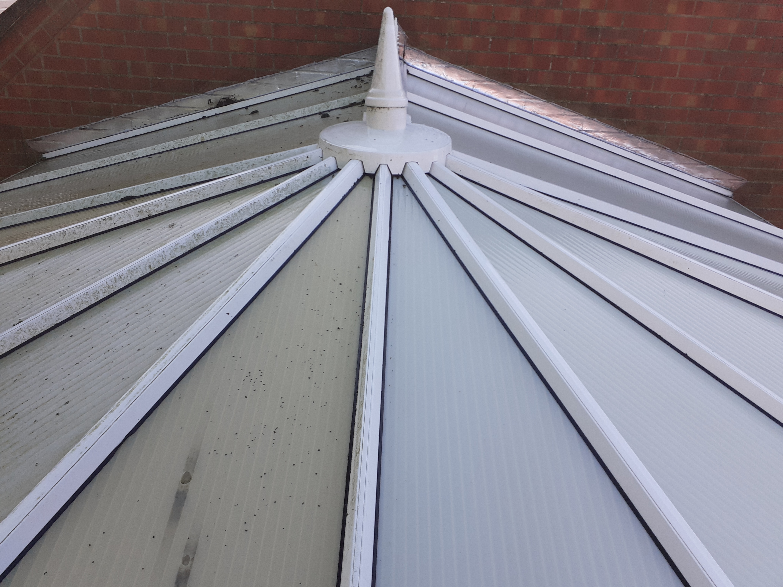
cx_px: 392
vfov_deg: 51.4
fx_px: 611
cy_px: 294
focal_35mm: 27
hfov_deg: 65.3
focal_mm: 3.6
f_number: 1.9
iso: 40
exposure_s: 1/315
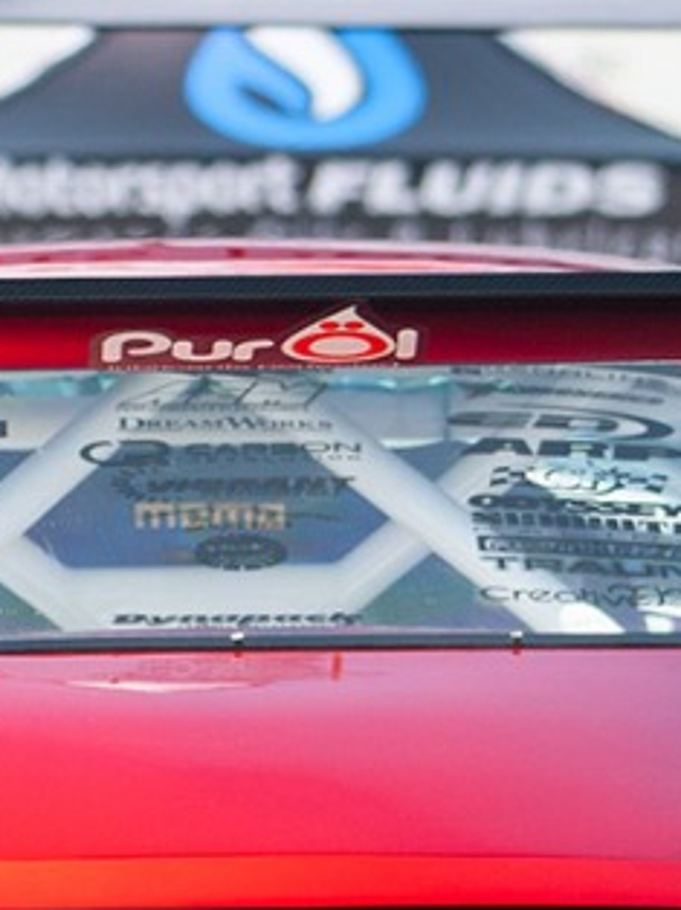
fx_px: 13291
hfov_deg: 2.9
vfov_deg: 3.9
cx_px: -246
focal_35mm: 506
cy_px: 640
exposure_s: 1/800
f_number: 4
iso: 400
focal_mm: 102
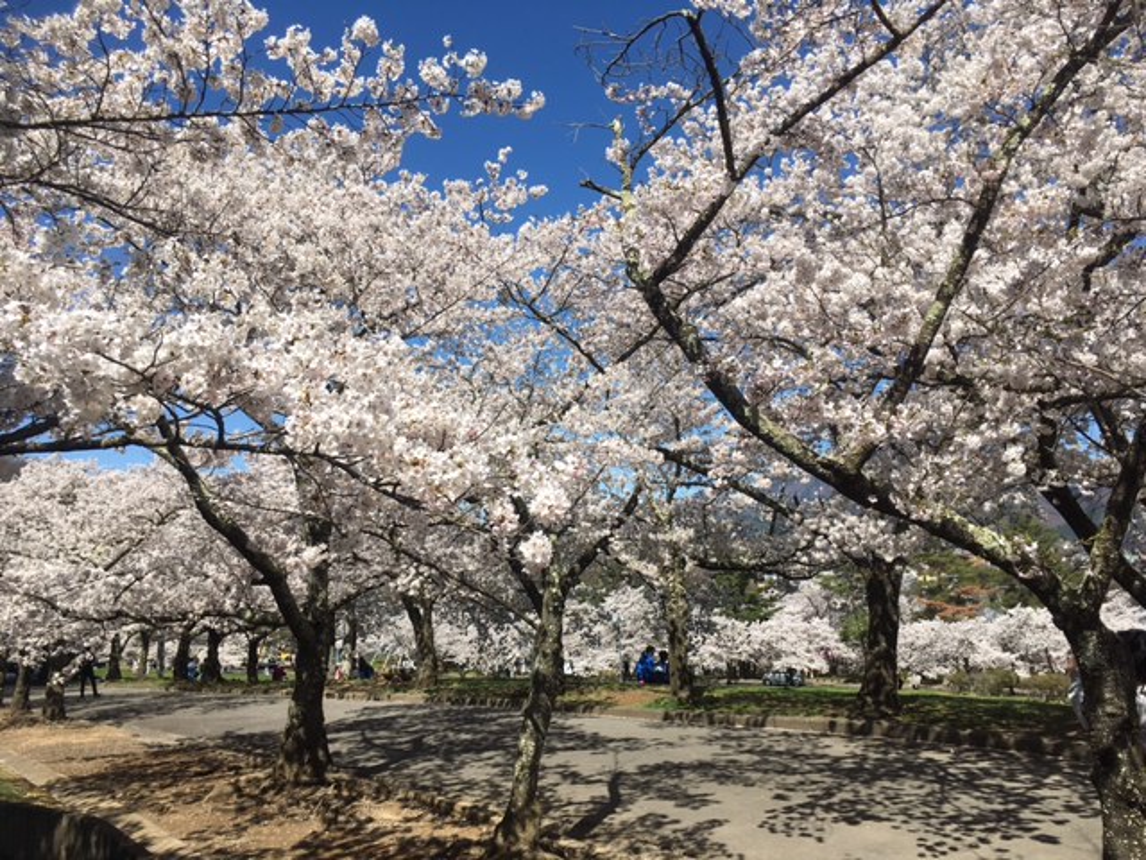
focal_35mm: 29
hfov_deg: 61.7
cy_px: 430
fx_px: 960
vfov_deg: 48.2
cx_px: 573
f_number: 2.2
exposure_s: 1/1672
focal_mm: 4.15
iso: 25
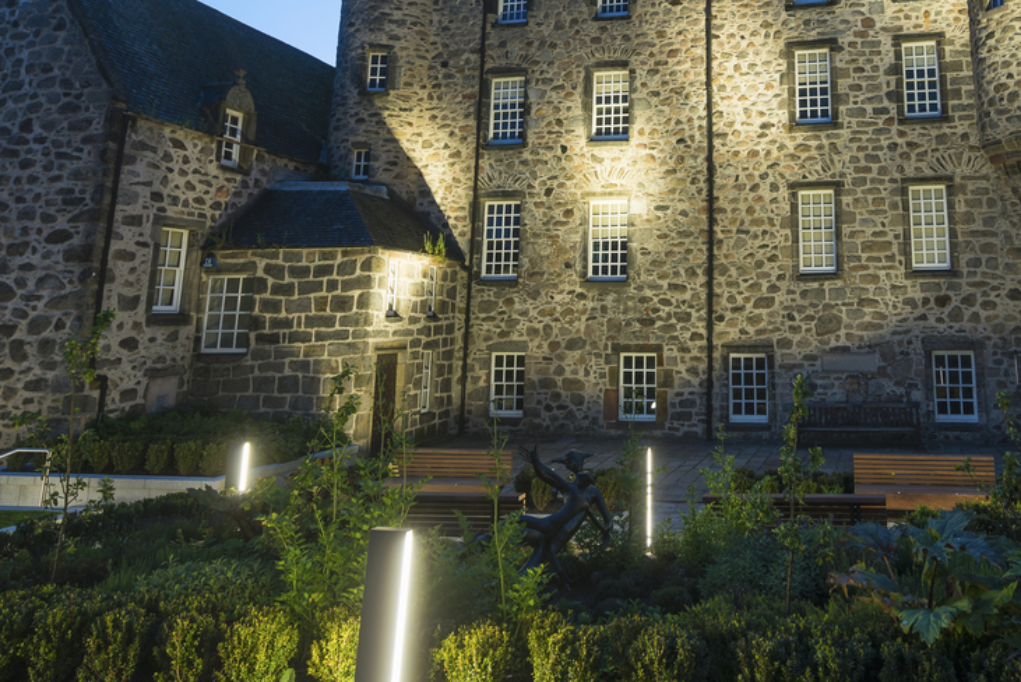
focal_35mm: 28
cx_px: 723
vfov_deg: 44.4
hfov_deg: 62.9
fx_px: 794
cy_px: 145
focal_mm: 16
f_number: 4
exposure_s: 1/2.5
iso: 125
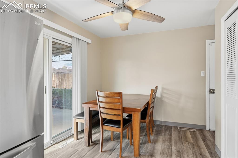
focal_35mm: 20
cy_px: 79
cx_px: 119
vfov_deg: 61.8
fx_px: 132
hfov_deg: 84.0
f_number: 11
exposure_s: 1/20
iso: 800
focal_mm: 20
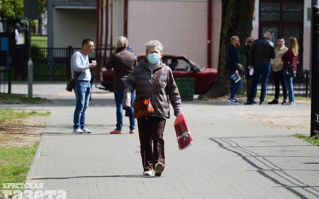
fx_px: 2669
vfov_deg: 4.3
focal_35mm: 307
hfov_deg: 6.8
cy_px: 99
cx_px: 160
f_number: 5.6
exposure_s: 1/1250
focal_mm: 200
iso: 400
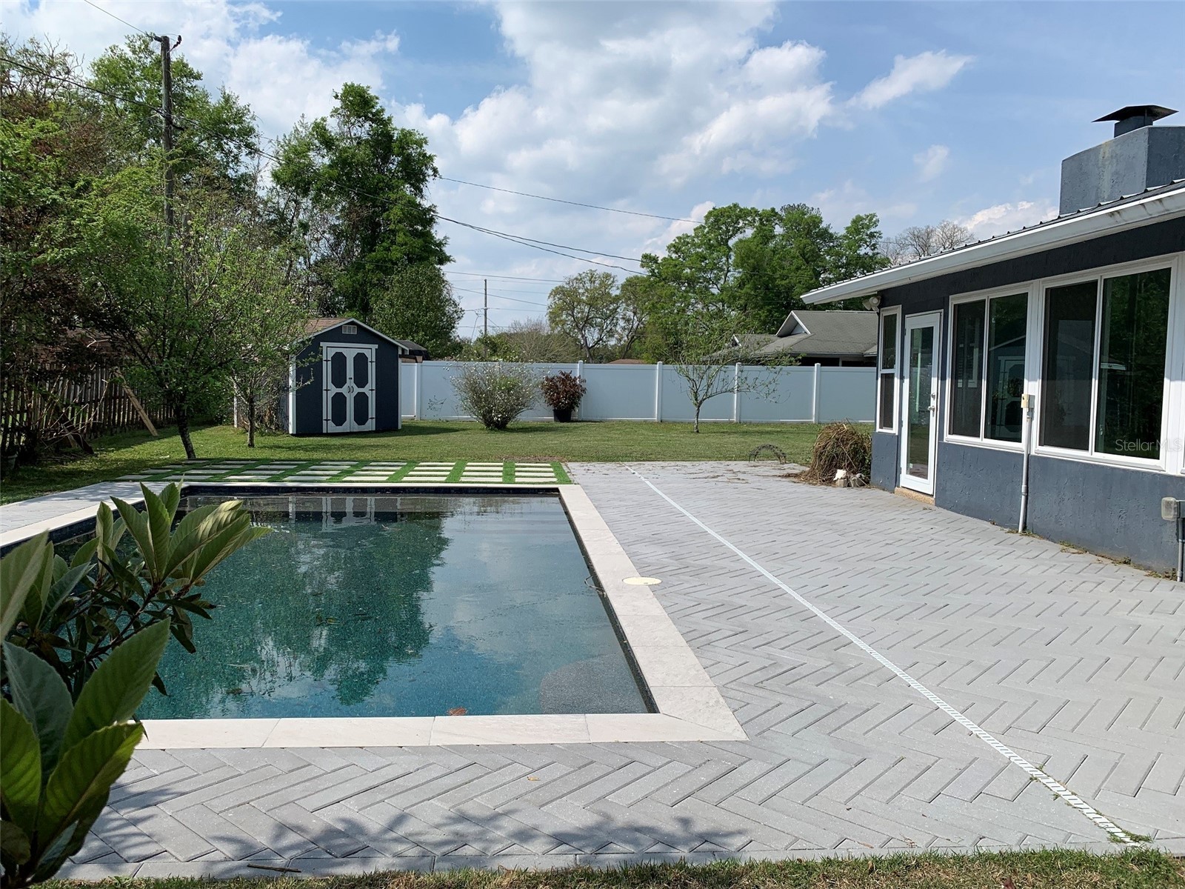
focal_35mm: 26
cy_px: 444
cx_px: 592
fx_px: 890
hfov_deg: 67.3
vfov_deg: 53.1
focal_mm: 4.25
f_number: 1.8
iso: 25
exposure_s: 1/3086
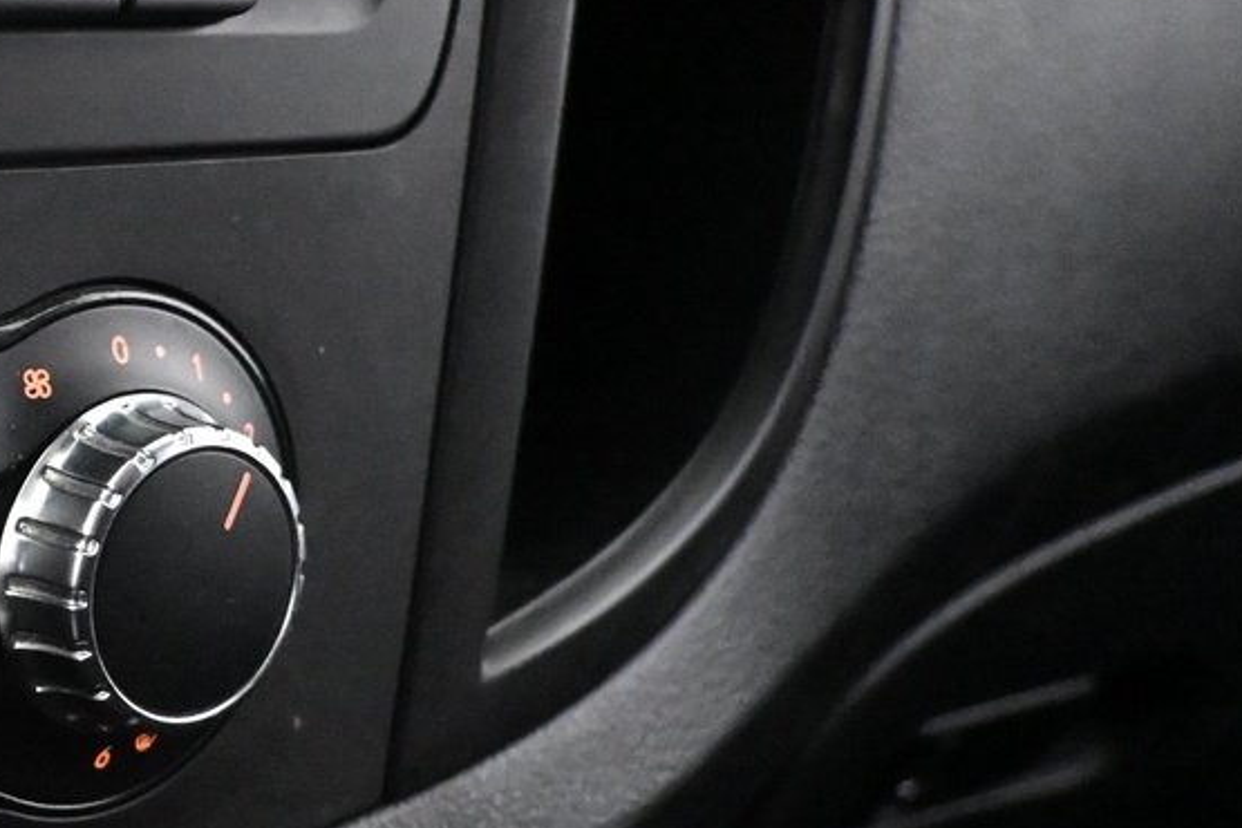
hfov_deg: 23.8
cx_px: -548
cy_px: 369
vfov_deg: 19.5
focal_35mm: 70
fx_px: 2415
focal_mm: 16
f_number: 3.5
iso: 7200
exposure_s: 1/60
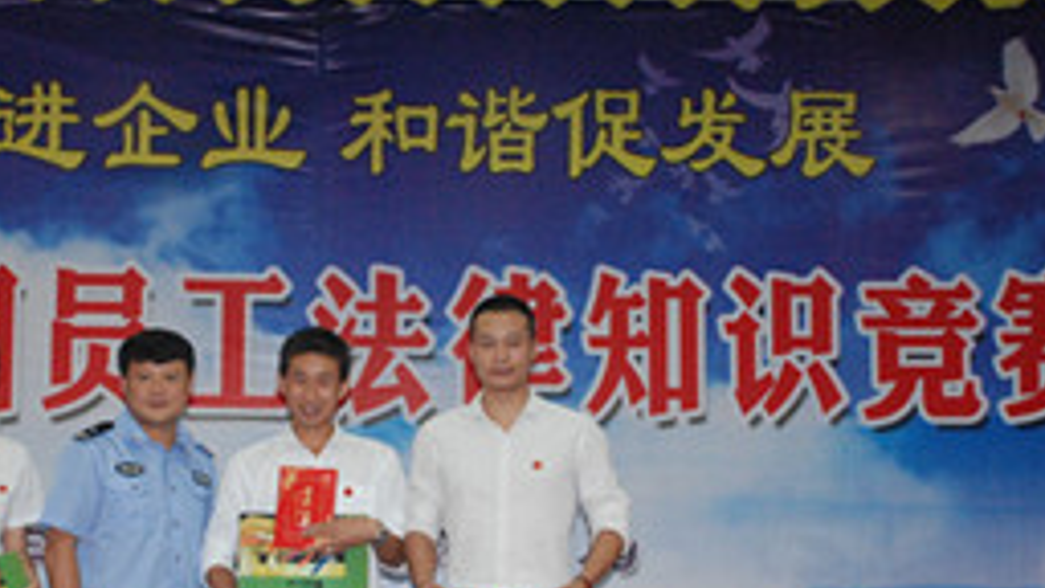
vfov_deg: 12.7
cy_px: 384
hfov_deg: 22.4
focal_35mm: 95
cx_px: 380
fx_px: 2633
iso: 1600
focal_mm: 31
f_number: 5.6
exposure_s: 1/60
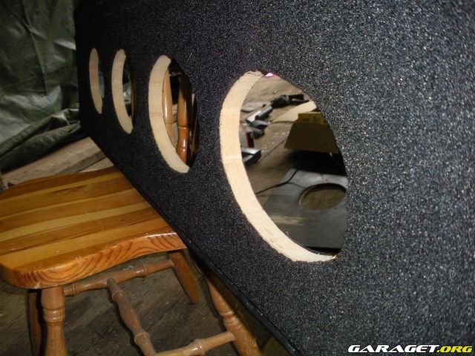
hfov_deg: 51.4
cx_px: 238
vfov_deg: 39.7
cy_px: 178
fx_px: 494
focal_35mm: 36
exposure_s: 1/60
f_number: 3.5
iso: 400
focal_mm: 6.3
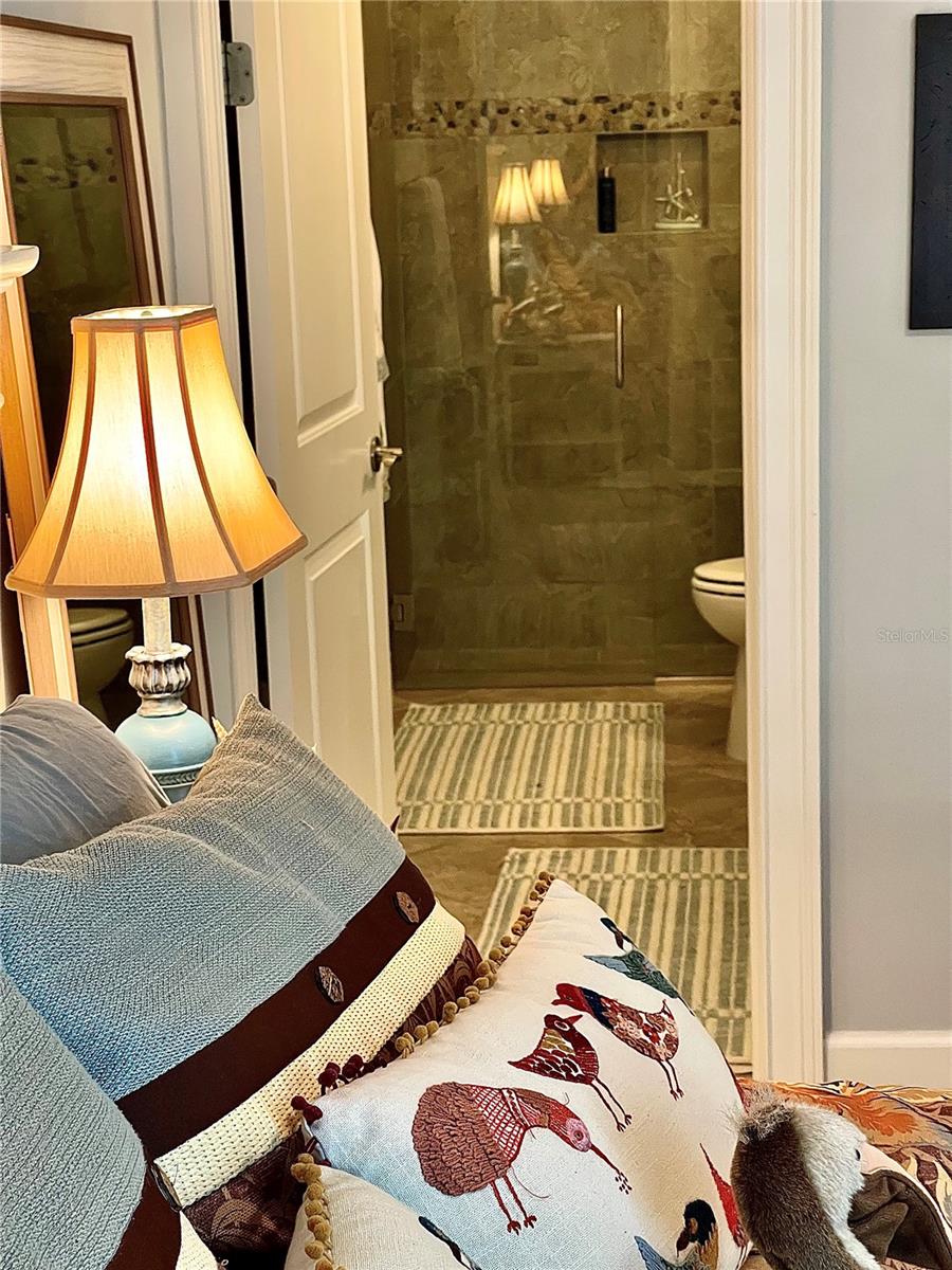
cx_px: 476
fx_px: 2347
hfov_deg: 22.9
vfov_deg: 30.3
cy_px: 635
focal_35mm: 64
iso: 250
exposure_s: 1/60
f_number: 2.2
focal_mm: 7.5
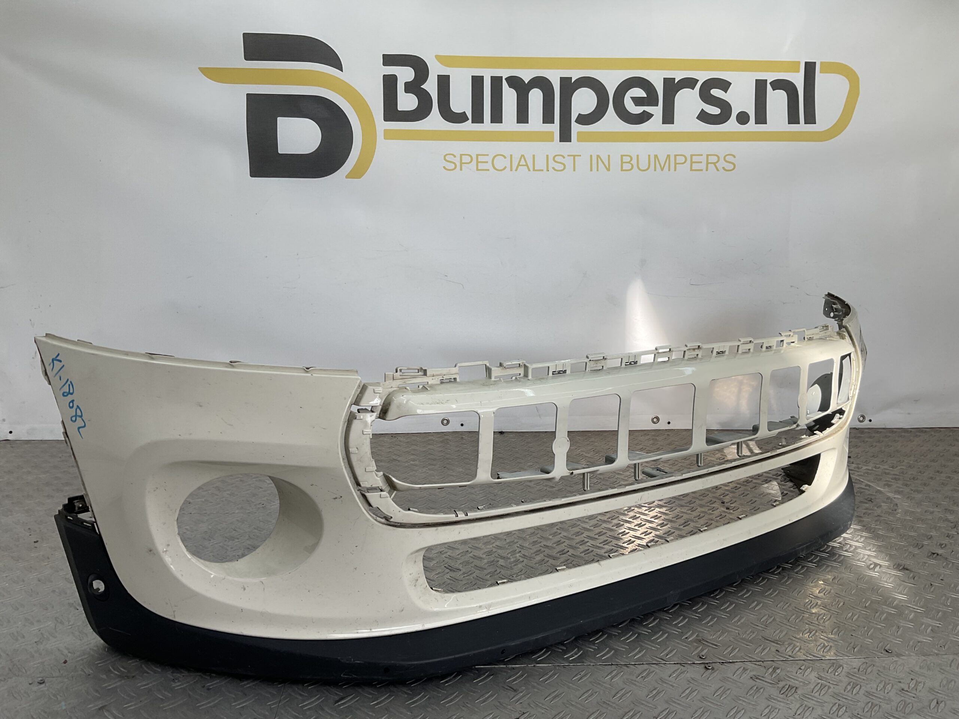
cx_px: 480
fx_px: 803
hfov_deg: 61.7
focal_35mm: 29
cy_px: 360
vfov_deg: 48.2
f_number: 1.8
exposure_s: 1/375
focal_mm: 3
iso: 16
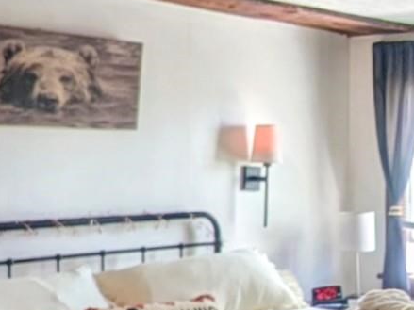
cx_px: 444
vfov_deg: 21.6
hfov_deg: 26.5
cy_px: 155
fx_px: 813
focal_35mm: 68
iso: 57
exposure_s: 1/120
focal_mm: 2.02
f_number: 1.7
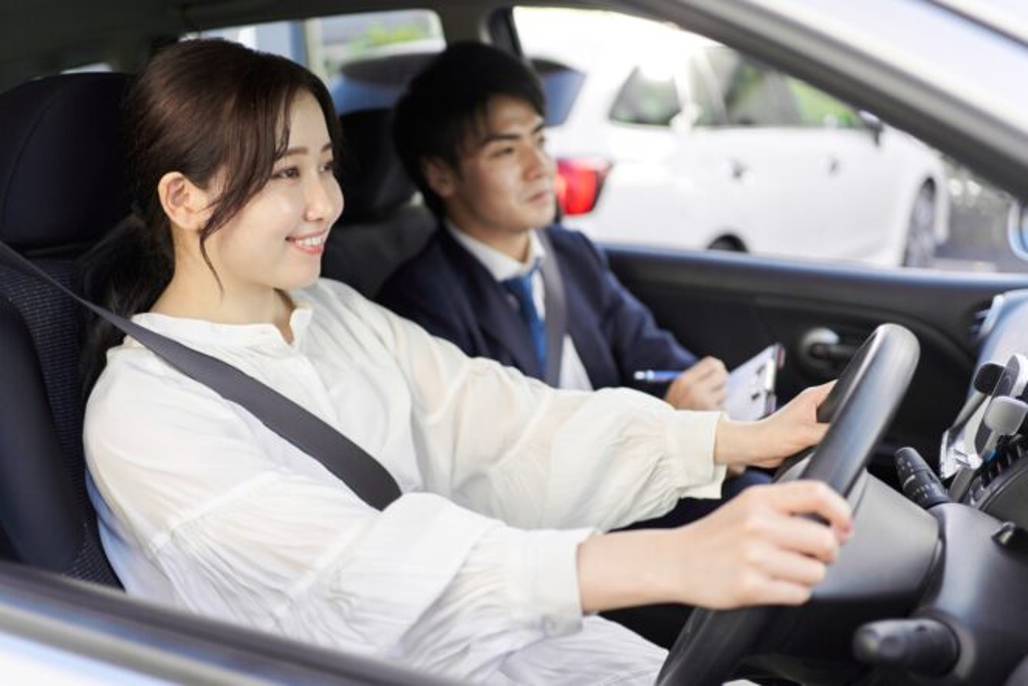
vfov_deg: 37.9
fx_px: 1000
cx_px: 514
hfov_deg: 54.4
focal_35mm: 35
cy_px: 343
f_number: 2
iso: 250
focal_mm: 35
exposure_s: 1/1000
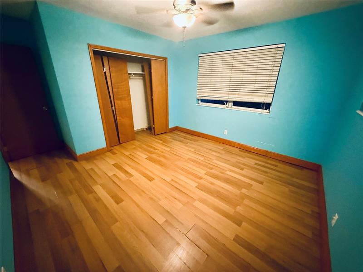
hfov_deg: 102.1
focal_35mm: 14
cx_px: 182
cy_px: 136
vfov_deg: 85.7
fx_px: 147
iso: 1250
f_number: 2.2
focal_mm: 2.22
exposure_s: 1/40
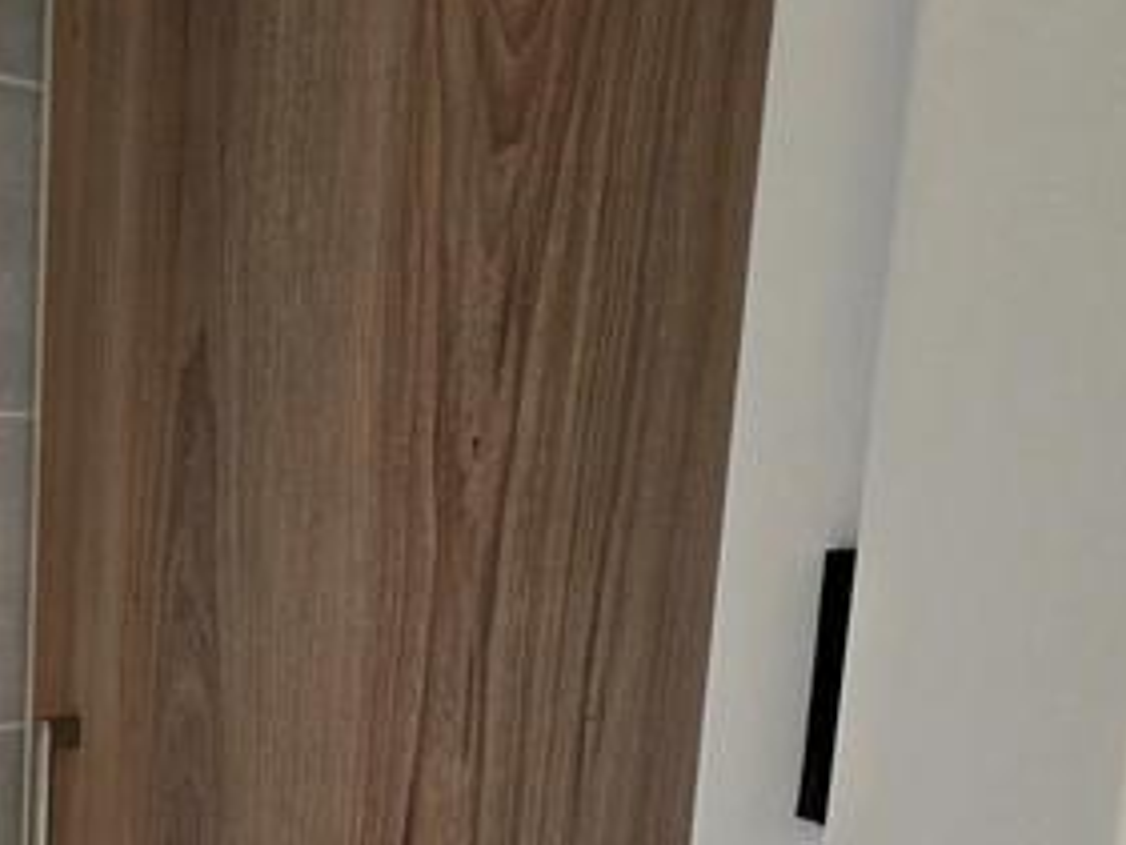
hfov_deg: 38.3
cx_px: -200
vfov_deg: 37.7
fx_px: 1204
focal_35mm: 37
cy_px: 641
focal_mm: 2.2
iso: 320
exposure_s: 1/359
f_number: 1.9
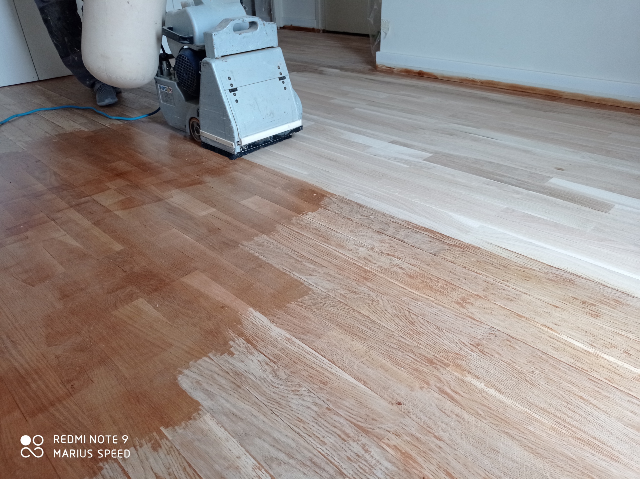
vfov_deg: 49.7
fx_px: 517
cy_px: 240
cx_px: 320
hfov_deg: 63.5
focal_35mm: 28
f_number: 1.79
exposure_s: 1/50
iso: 186
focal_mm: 4.7
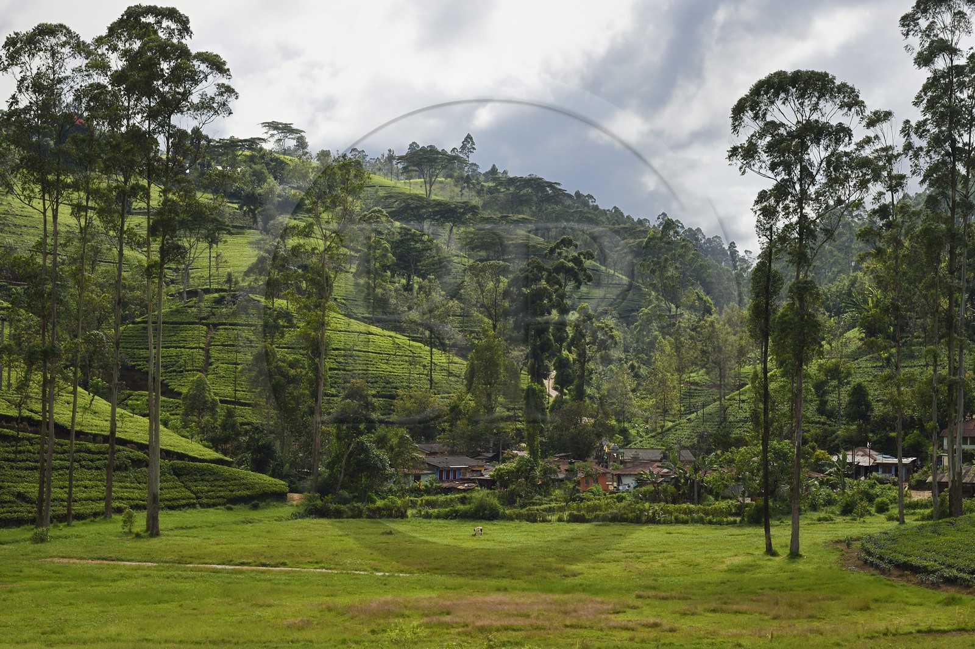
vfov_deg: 24.6
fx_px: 1489
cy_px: 324
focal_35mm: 55
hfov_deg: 36.3
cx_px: 488
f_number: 9
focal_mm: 55
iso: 800
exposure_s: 1/1250
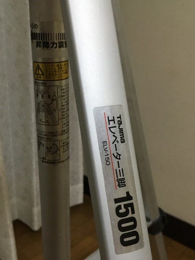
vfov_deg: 47.7
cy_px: 152
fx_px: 293
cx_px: 72
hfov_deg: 36.6
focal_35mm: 39
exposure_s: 1/33
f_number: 2.2
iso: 200
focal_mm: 4.15
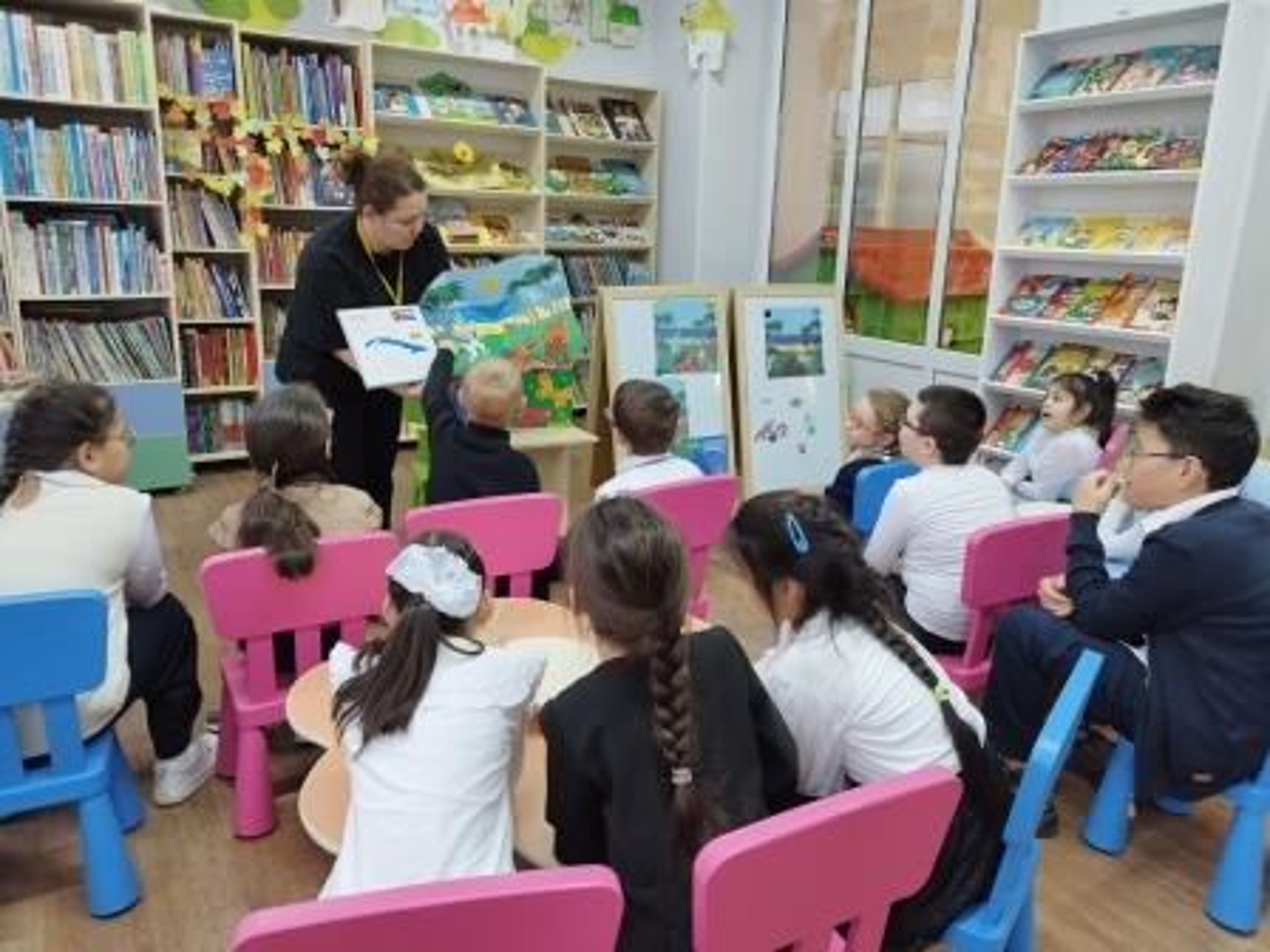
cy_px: 476
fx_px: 881
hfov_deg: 71.6
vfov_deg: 56.8
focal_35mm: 24
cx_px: 635
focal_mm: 5.89
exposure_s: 1/33.3
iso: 370
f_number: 1.89
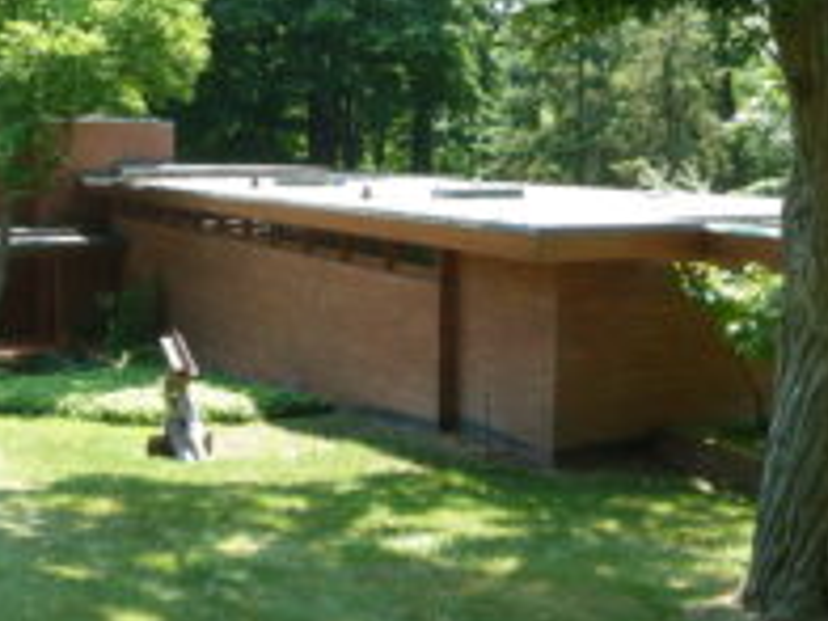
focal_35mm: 51
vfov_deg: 28.6
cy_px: 317
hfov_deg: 37.2
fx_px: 1220
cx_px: 291
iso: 80
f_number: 3.5
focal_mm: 4.1
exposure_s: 1/100
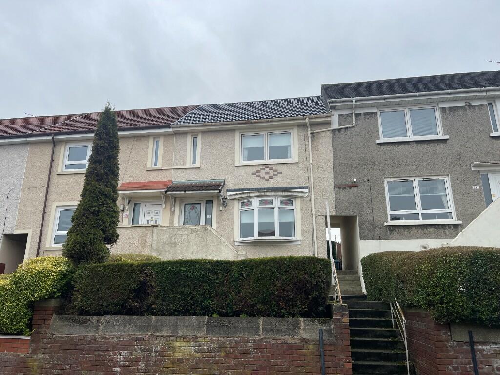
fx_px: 361
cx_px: 250
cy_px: 188
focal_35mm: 25
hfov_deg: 69.4
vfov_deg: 54.9
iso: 32
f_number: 1.6
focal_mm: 5.1
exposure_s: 1/668
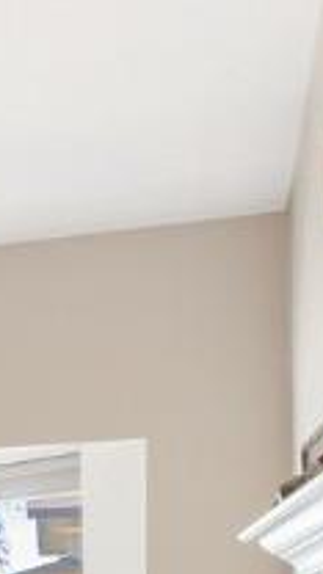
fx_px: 1842
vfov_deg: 16.9
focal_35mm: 121
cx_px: -1325
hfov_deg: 6.1
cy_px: 711
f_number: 8
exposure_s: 1/4
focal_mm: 16
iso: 320
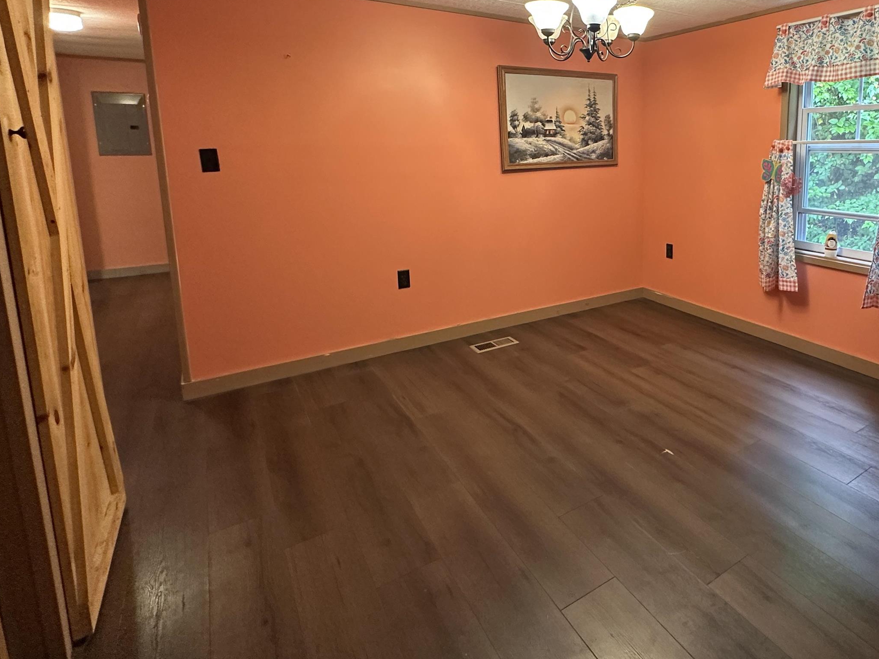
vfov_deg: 61.9
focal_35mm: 21
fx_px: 533
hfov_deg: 76.0
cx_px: 600
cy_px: 221
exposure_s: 1/60
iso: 400
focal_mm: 2.22
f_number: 2.2
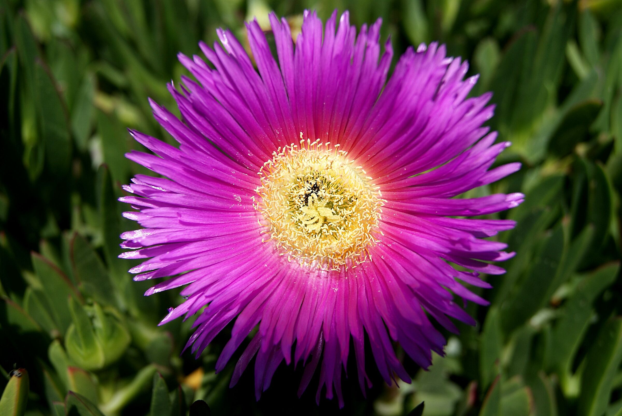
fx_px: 727
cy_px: 208
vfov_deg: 32.0
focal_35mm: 42
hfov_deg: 46.3
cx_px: 311
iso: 100
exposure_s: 1/1000
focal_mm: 28
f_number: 5.6
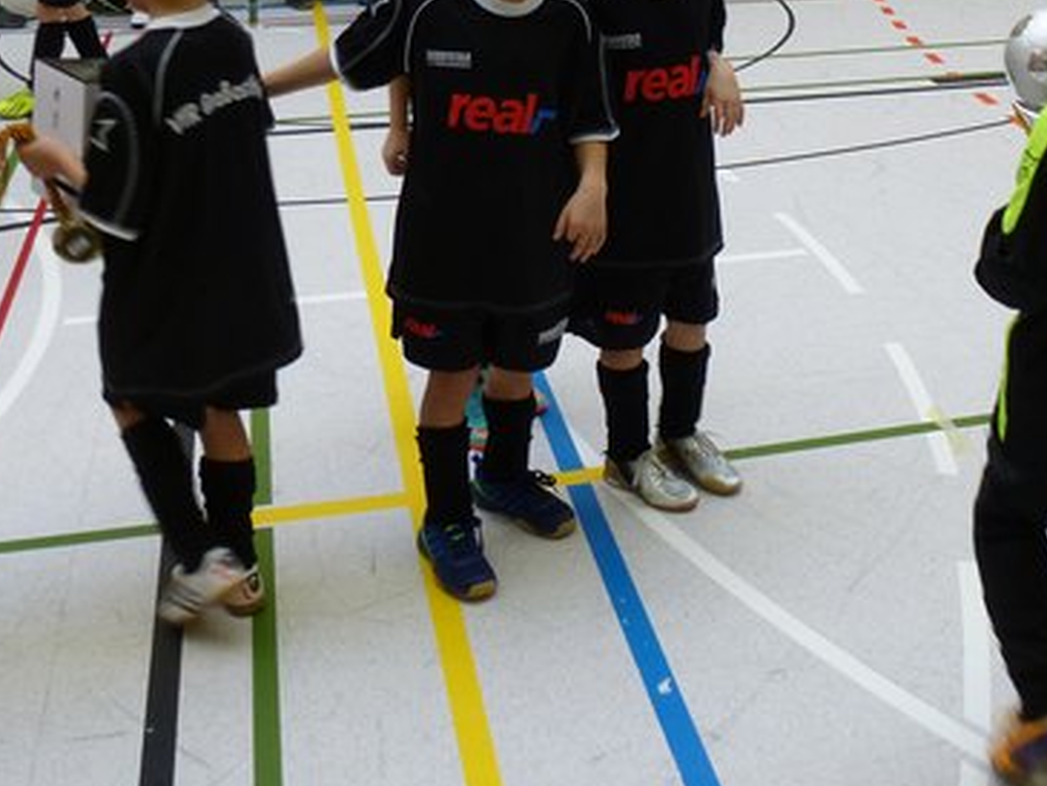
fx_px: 1392
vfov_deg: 30.6
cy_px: 136
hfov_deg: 40.8
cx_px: 683
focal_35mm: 46
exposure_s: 1/60
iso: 250
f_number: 3.3
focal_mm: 4.3
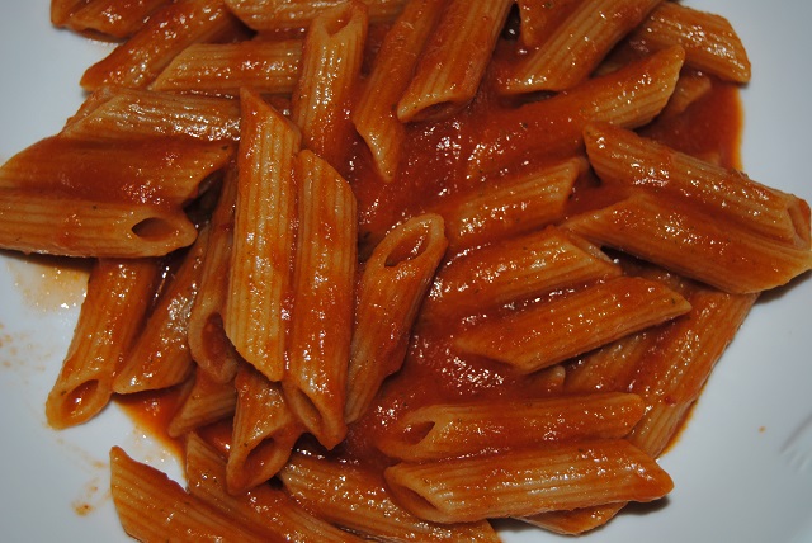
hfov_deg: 29.2
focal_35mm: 69
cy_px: 272
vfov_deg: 19.8
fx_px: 1558
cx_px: 406
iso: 200
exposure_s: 1/60
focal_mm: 46
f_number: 5.3
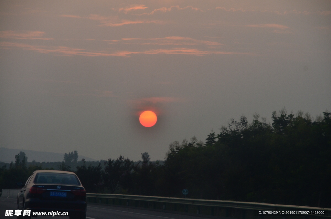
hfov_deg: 10.2
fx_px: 1858
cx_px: 166
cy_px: 110
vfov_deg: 6.8
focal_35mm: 202
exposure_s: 1/320
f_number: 8
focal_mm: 135
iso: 400
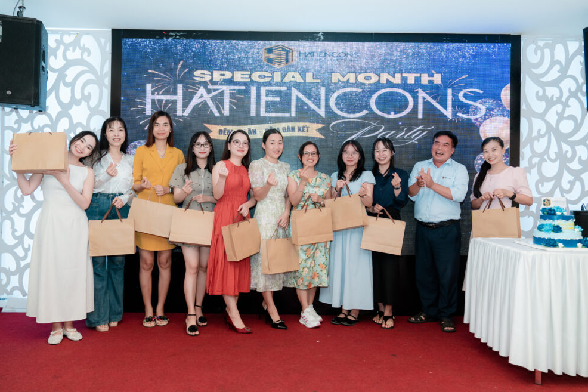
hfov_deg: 67.4
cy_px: 191
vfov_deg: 47.9
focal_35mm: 27
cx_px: 289
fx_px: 441
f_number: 3.2
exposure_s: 1/125
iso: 640
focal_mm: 26
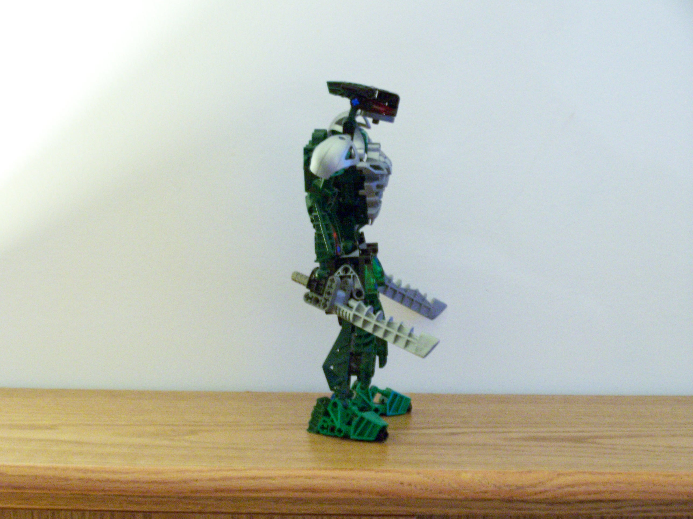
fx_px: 2102
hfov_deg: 18.7
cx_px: 346
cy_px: 260
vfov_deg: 14.1
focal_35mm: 105
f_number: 3.2
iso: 400
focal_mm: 17.5
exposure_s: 1/4
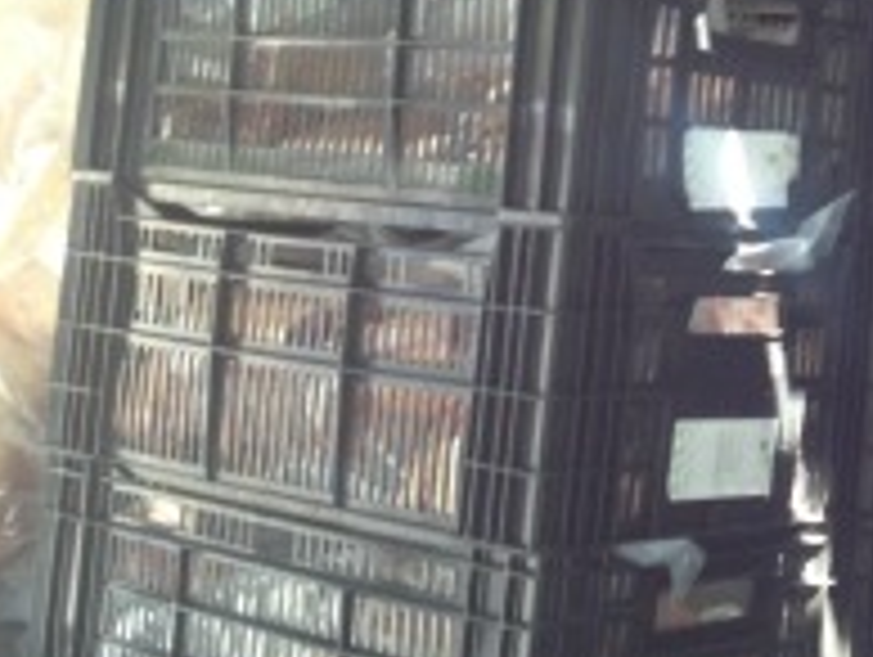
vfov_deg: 16.3
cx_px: 1004
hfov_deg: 20.5
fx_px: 2273
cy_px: 128
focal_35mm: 90
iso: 50
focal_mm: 4.28
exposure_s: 1/30
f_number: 2.4
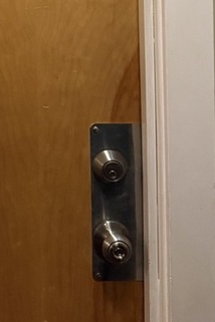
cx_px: -71
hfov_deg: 15.4
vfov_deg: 22.3
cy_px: -68
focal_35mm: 84
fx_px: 752
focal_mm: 6.76
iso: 800
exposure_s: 1/40
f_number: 1.78
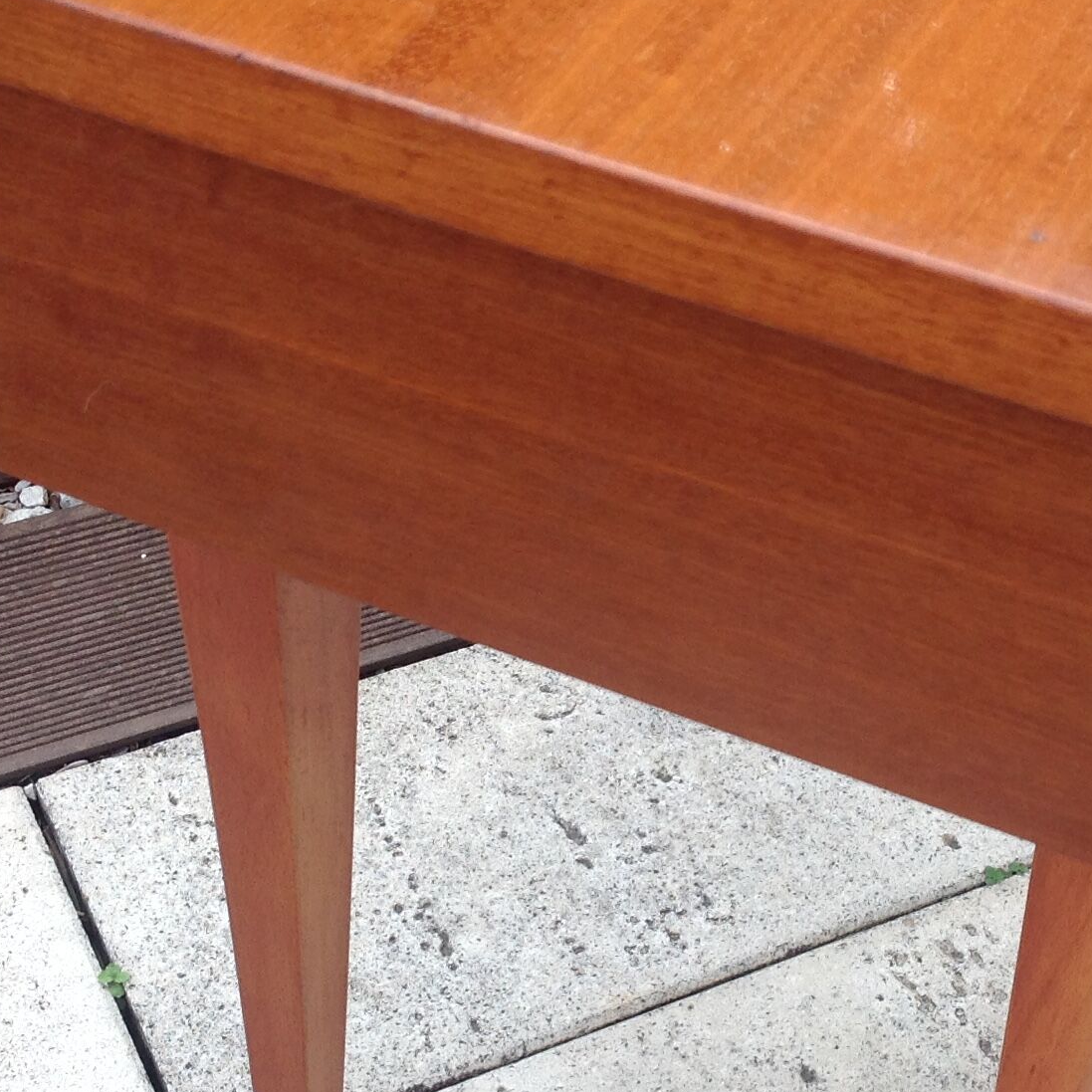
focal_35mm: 73
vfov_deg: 23.6
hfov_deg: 23.6
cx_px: 719
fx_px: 2605
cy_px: 732
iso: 50
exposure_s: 1/192
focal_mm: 4.28
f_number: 2.4
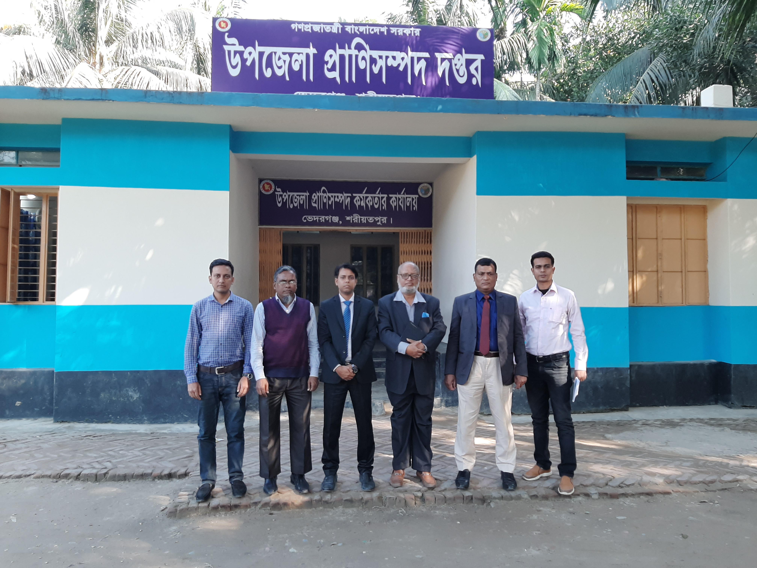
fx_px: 569
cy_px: 284
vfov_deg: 53.1
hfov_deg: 67.3
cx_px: 378
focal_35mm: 26
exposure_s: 1/100
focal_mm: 3.93
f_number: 1.7
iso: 40
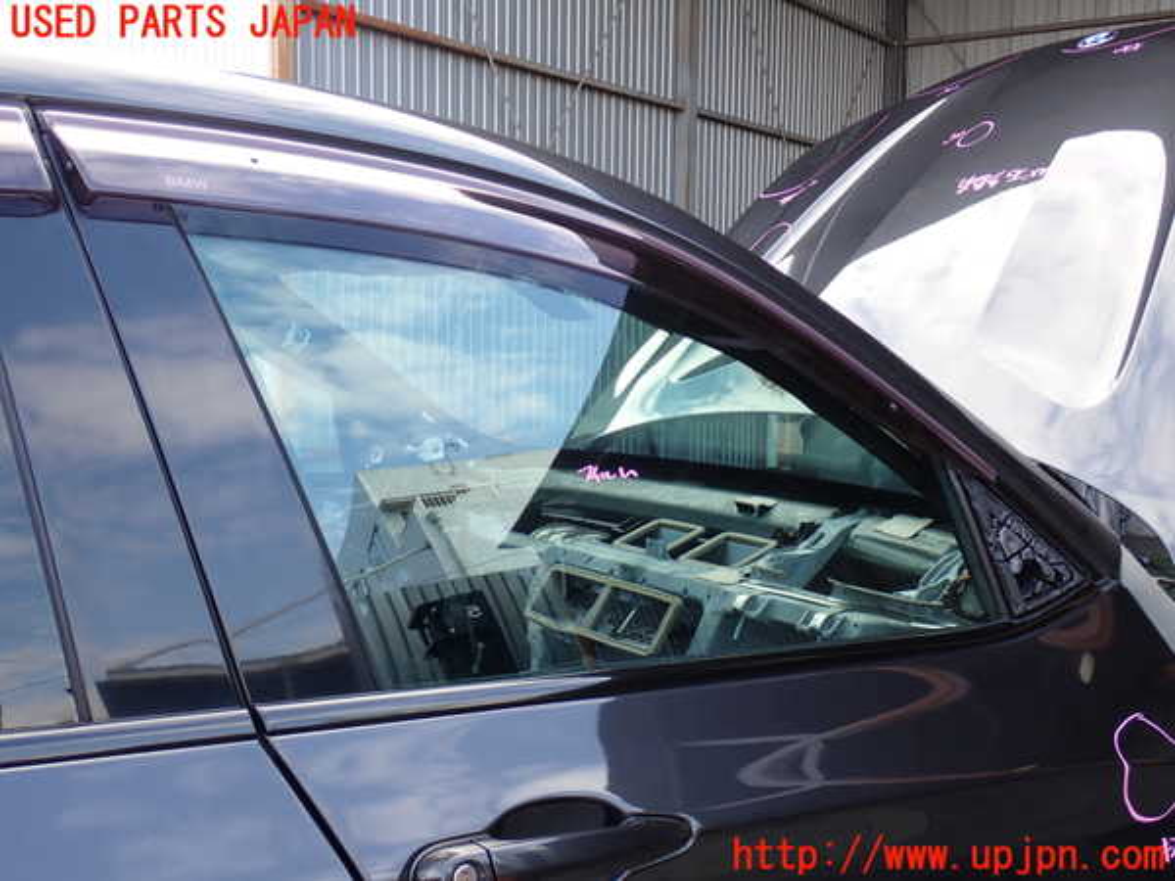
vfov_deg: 37.7
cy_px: 440
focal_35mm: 38
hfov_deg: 49.0
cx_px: 588
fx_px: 1290
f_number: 3.5
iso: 100
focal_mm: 6.83
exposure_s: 1/80
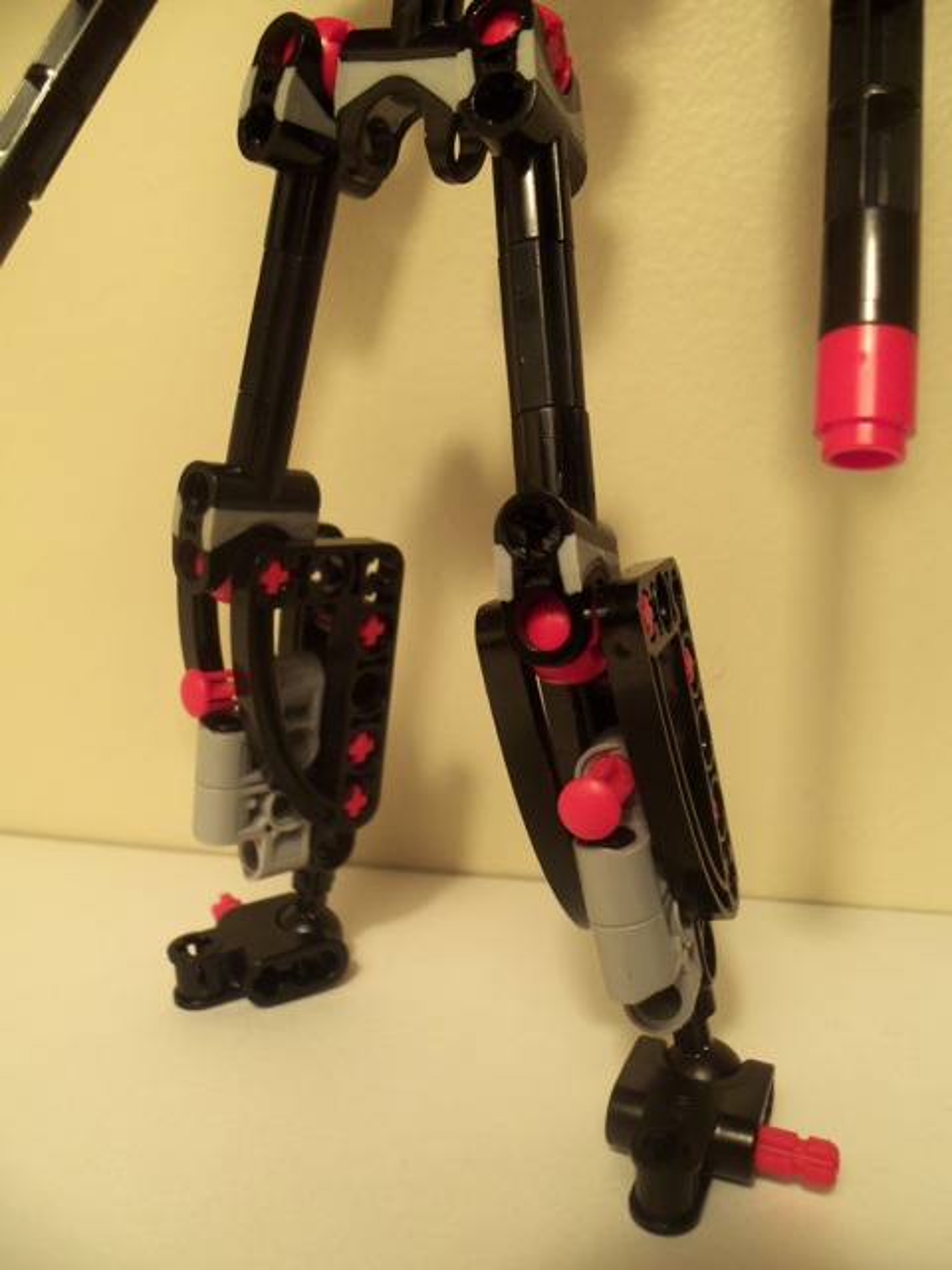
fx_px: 1063
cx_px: 476
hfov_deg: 48.2
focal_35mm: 29
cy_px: 635
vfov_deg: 61.7
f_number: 3.4
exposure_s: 1/30
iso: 100
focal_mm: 5.2
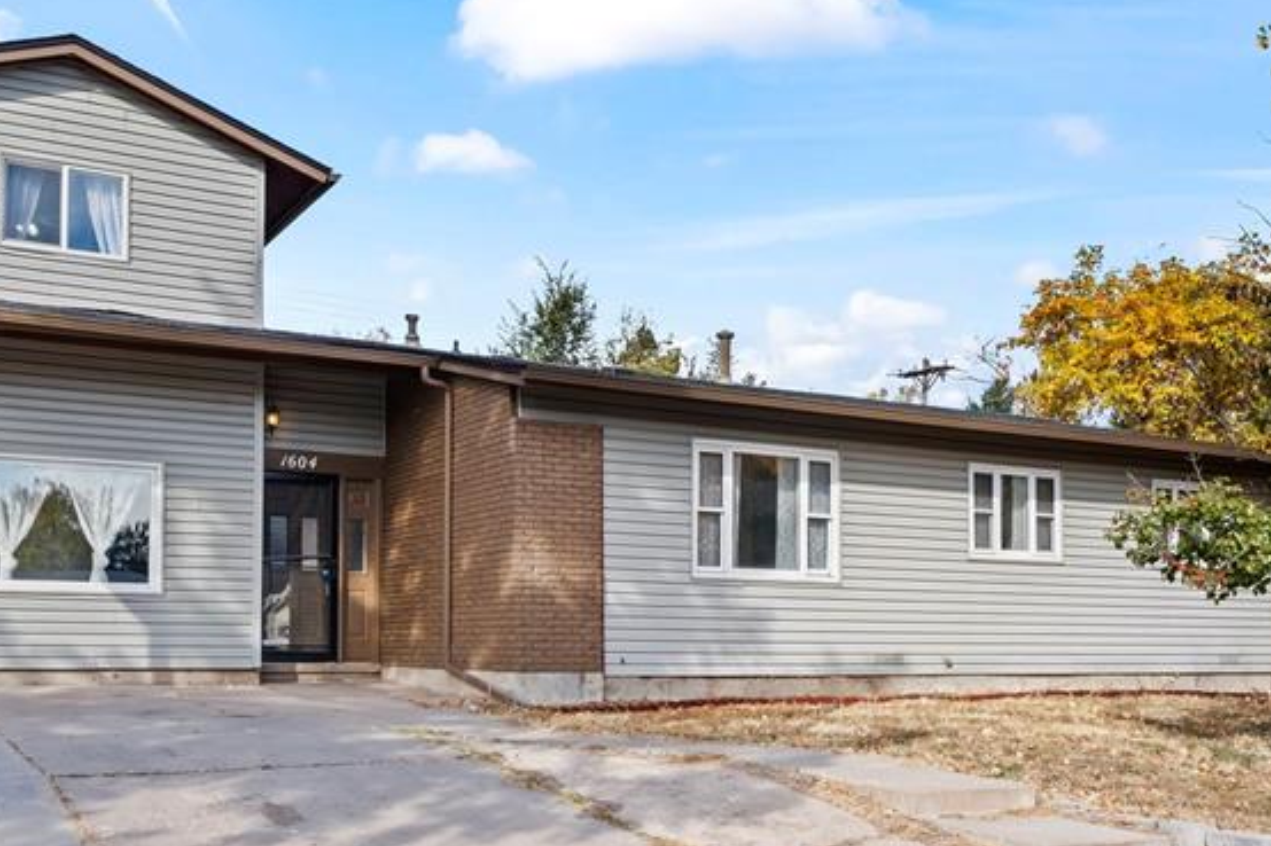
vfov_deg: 34.7
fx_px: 1345
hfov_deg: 50.5
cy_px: 546
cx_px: 574
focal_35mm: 38
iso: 250
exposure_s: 1/25
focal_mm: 20.6
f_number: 14
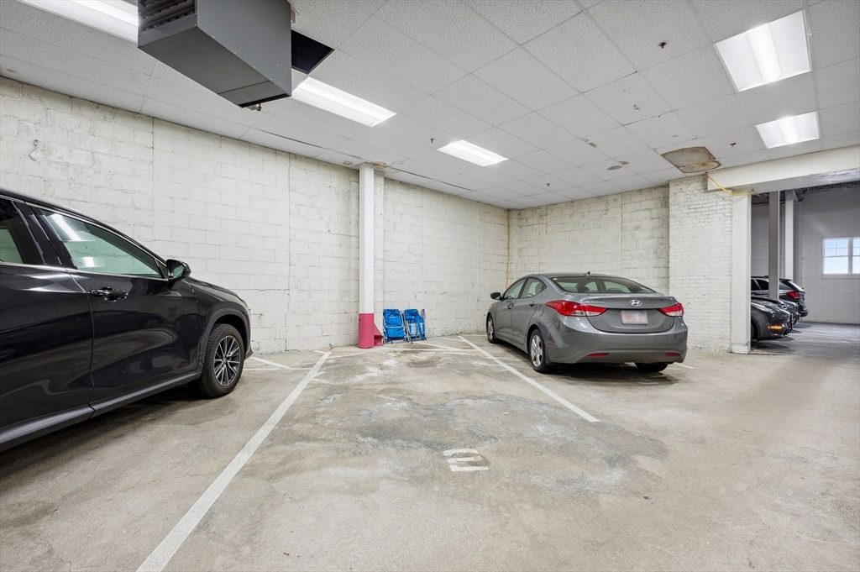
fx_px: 370
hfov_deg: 98.6
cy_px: 286
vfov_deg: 75.4
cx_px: 430
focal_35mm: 16
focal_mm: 15.5
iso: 100
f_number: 7.1
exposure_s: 1/4
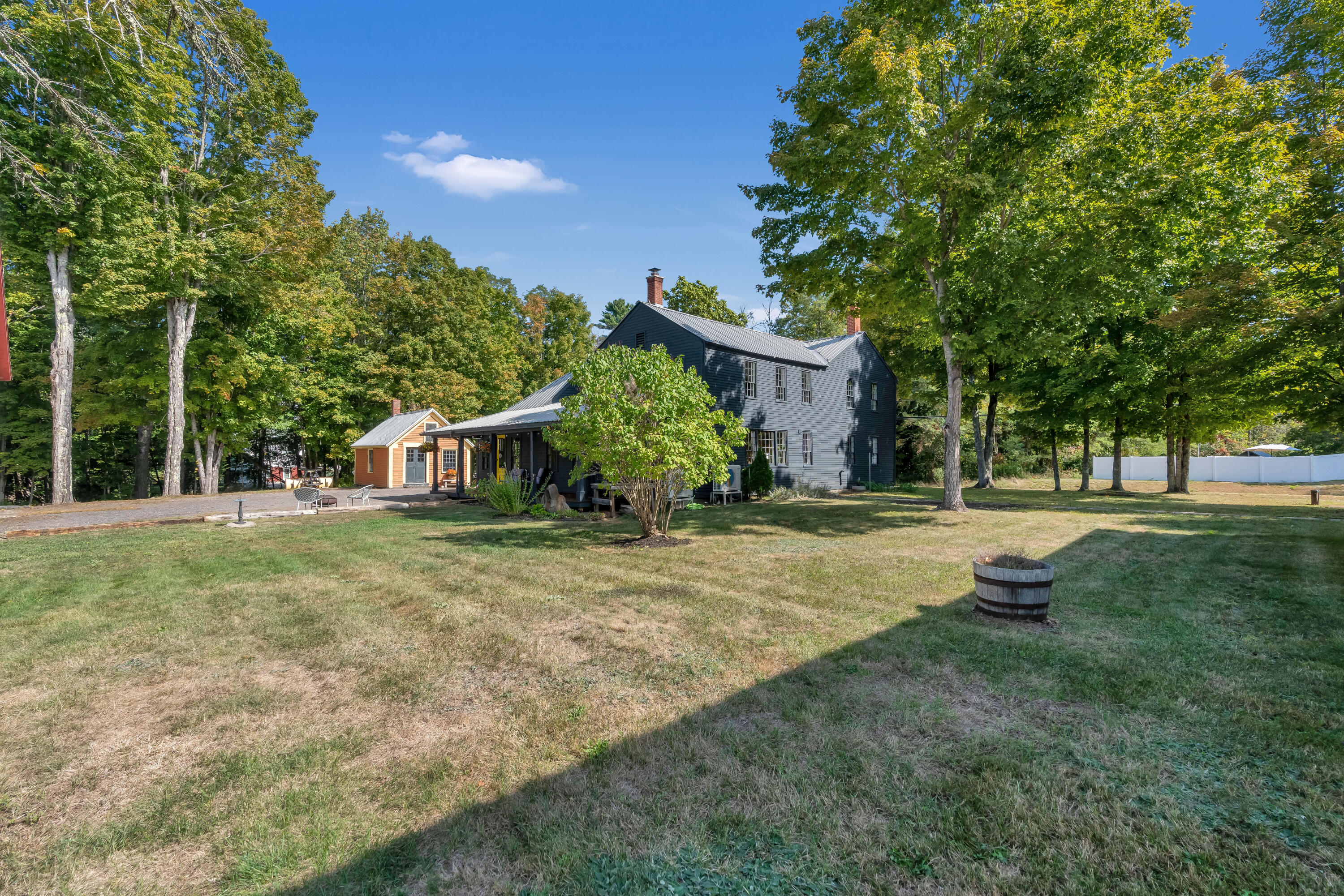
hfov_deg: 96.7
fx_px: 597
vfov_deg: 73.8
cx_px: 672
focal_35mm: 16
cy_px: 448
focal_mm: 16
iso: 800
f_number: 8
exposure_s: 1/750
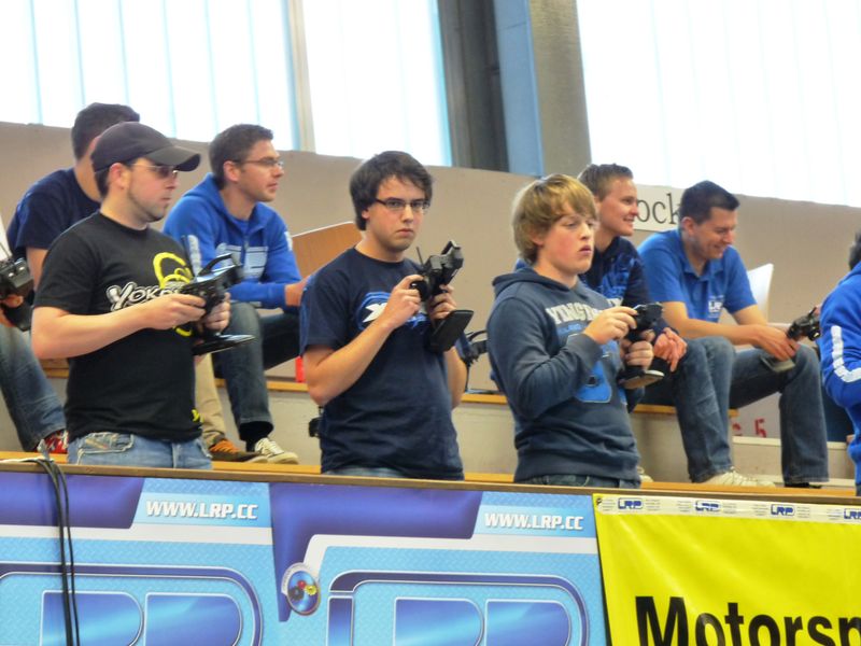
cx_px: 430
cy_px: 323
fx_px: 5422
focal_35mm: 218
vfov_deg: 6.8
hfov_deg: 9.1
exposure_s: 1/13
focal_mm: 38.8
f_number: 3.7
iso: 400
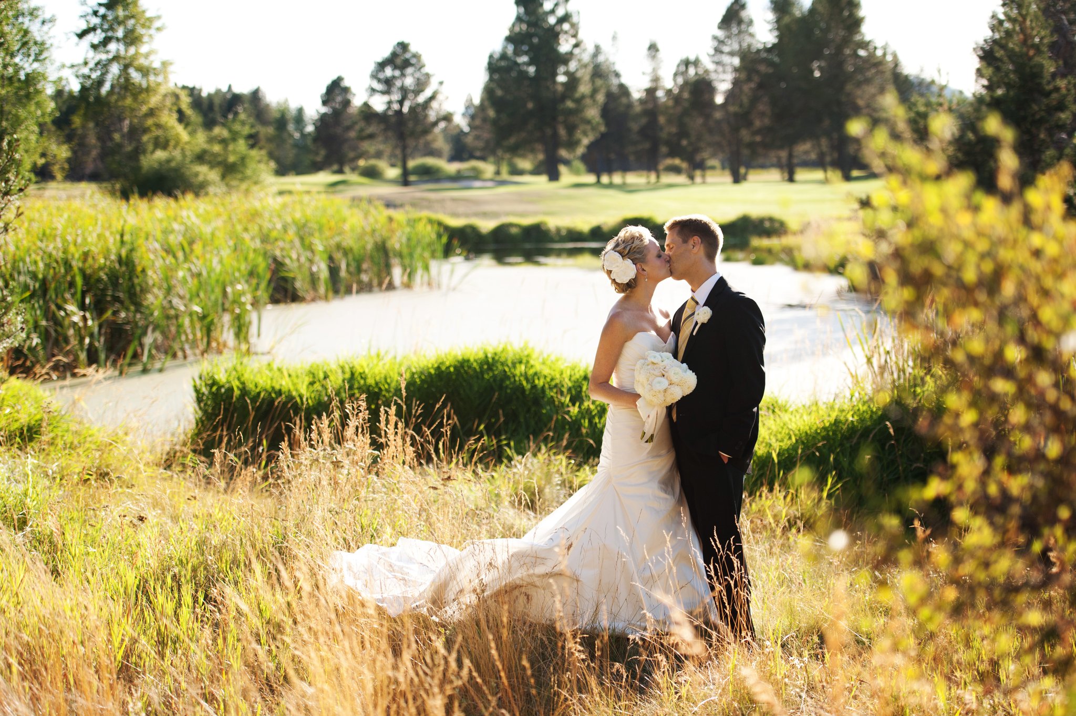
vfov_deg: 19.4
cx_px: 538
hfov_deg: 28.9
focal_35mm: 70
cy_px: 358
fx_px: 2091
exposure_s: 1/1250
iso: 320
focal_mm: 70
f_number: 2.8
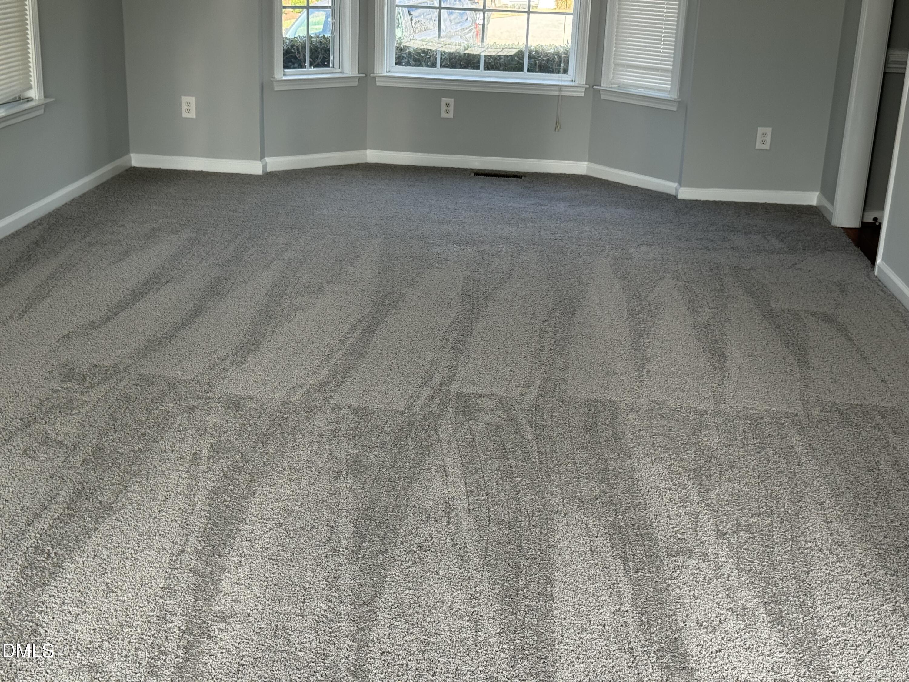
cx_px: 454
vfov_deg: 30.3
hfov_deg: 39.7
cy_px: 341
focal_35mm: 48
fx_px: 1260
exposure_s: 1/268
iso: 64
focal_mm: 6.76
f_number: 1.78
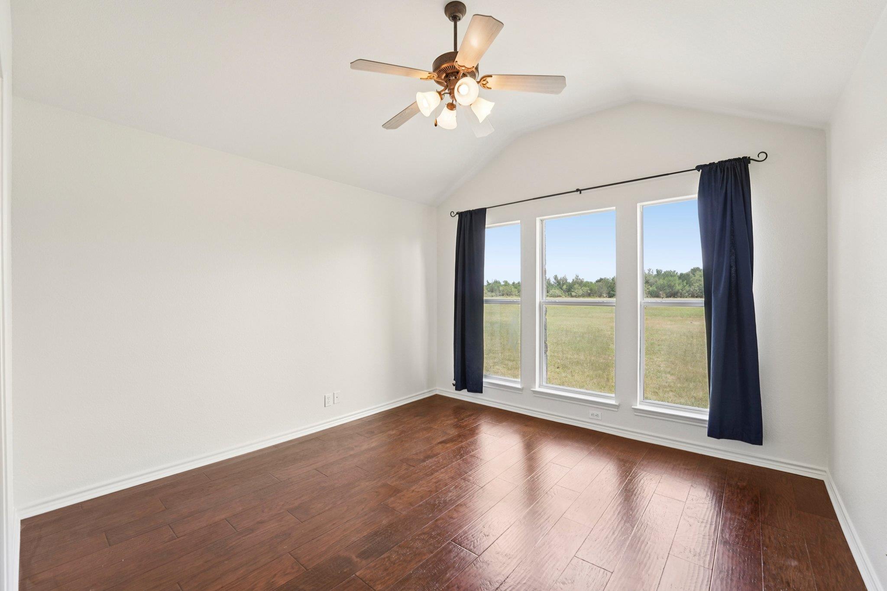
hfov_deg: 104.3
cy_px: 296
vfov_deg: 81.2
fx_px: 345
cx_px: 444
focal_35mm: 14
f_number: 8
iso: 400
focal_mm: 14
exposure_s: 1/100
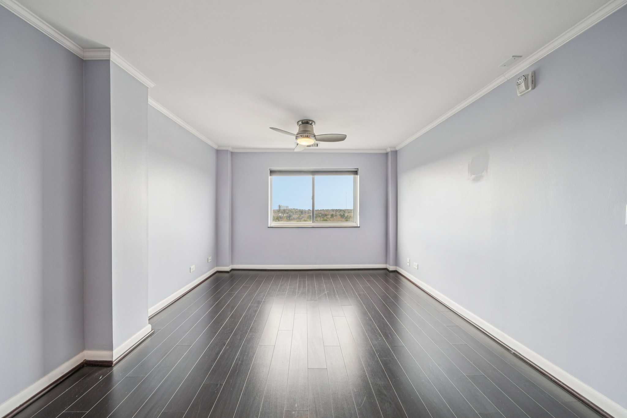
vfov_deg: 90.0
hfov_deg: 112.6
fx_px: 209
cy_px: 209
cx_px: 314
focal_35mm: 12
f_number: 8
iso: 400
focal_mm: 12
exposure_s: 1/25
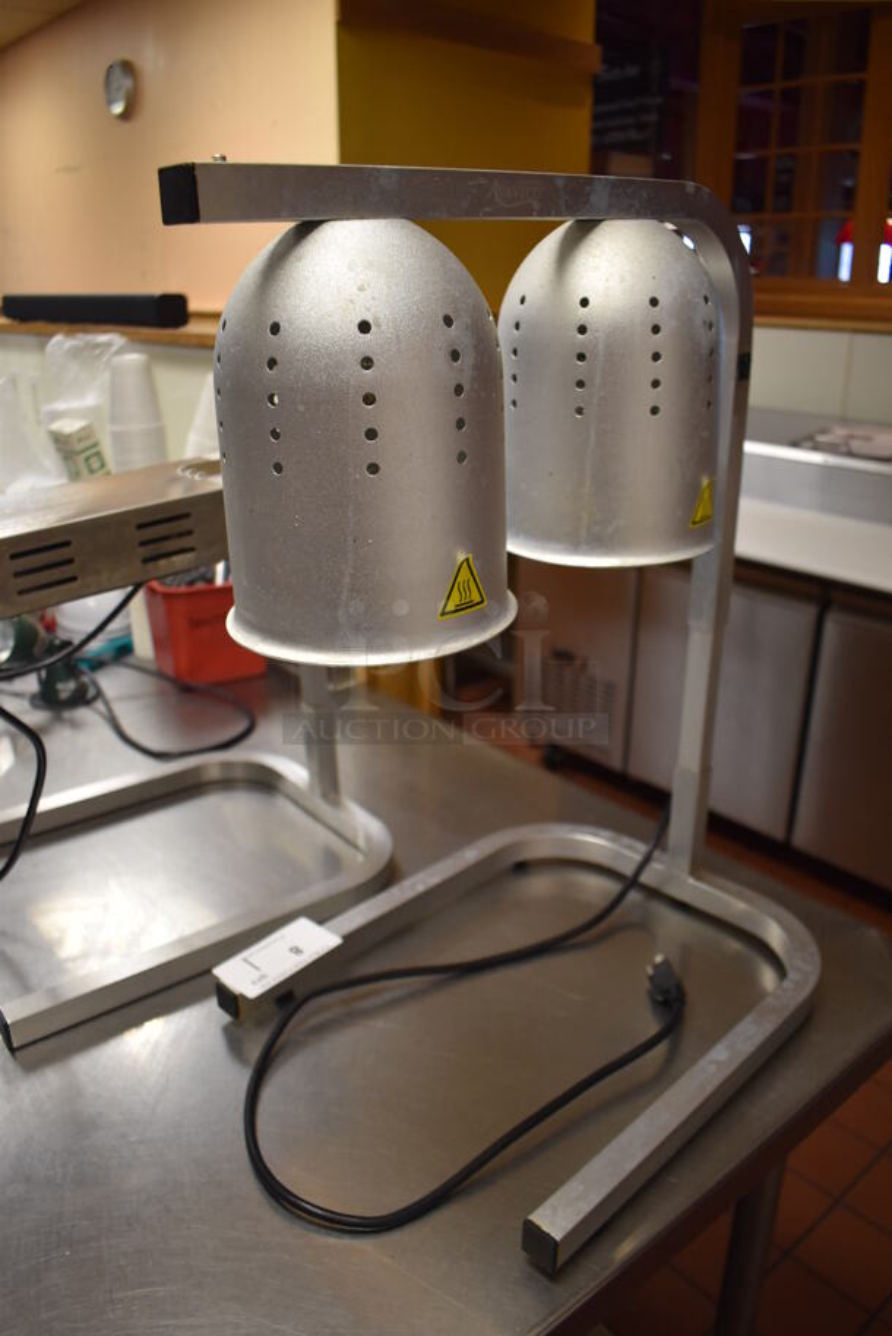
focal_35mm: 27
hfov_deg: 48.0
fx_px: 1002
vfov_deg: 67.3
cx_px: 446
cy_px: 668
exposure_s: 1/125
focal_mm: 18
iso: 900
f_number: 3.5
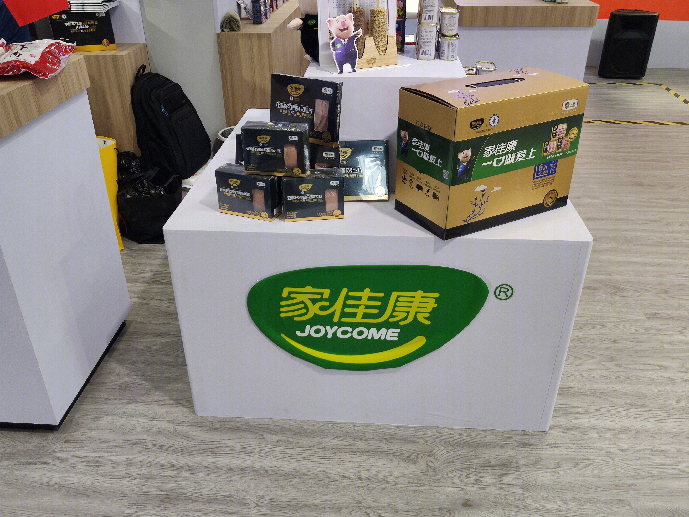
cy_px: 258
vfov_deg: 48.2
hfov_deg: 61.7
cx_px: 344
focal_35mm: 29
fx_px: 577
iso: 142
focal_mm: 4.75
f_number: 1.75
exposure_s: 1/100
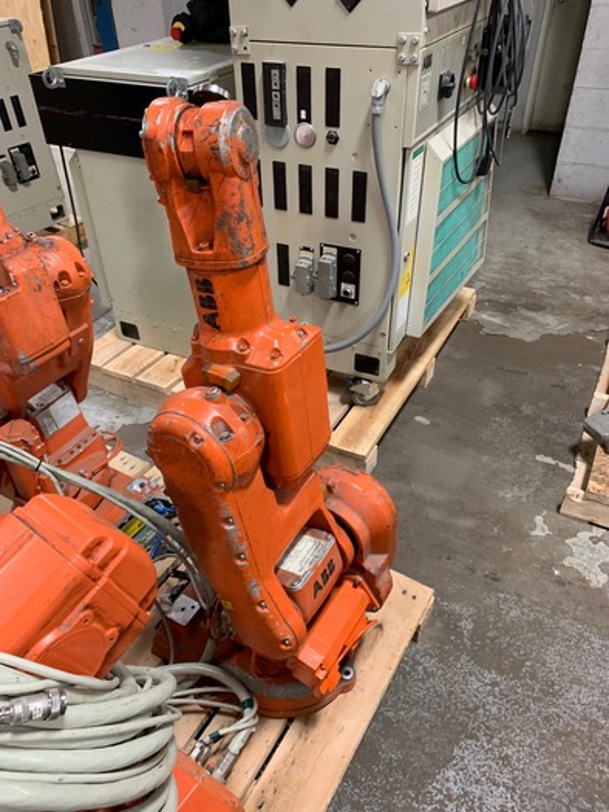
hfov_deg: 53.1
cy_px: 406
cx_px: 304
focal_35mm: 26
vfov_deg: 67.3
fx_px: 610
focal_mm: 4.25
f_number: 1.8
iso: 250
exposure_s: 1/60
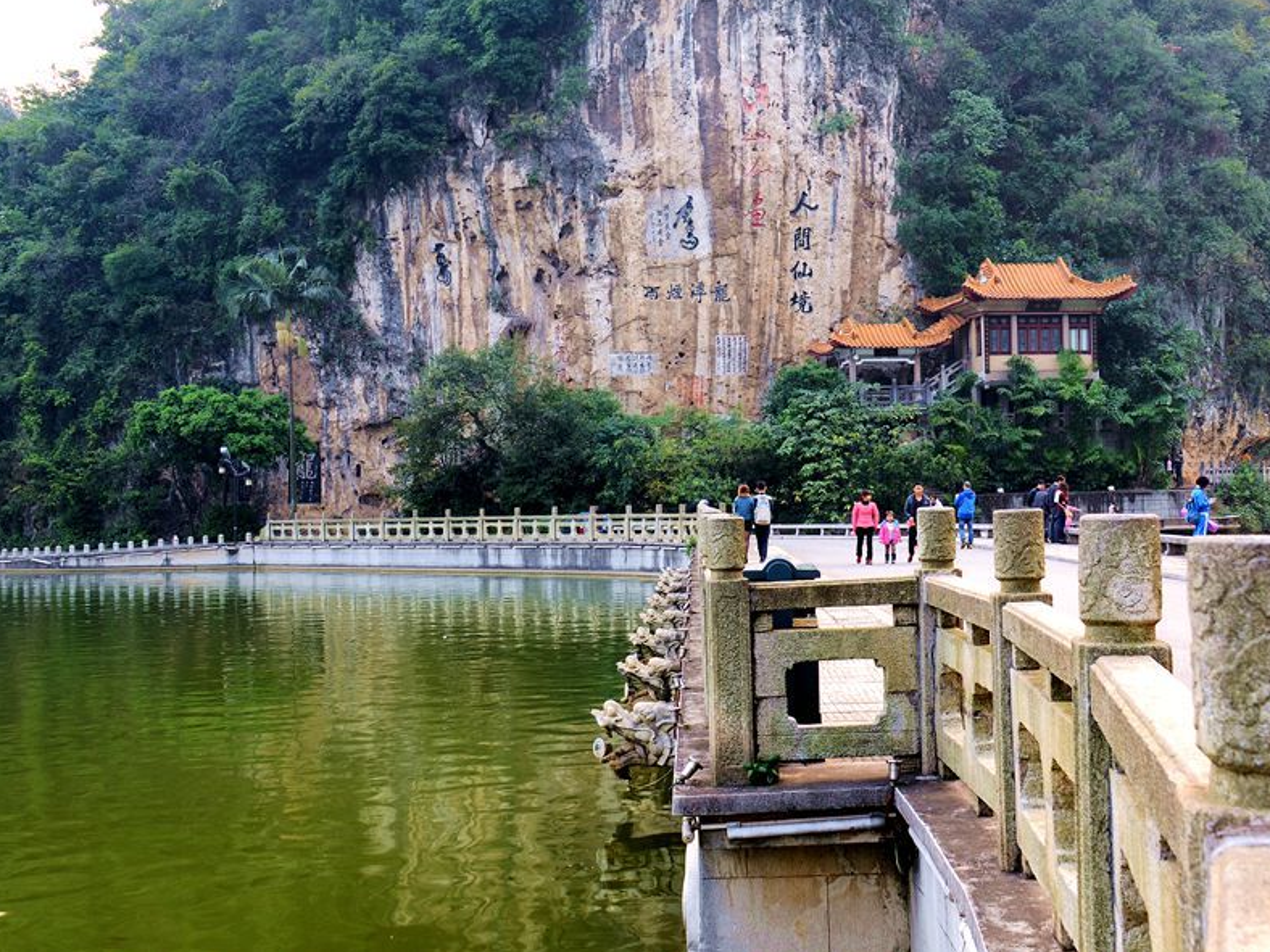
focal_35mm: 46
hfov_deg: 41.2
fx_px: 1688
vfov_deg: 31.5
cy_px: 475
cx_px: 695
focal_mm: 28
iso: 100
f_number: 8
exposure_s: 1/15
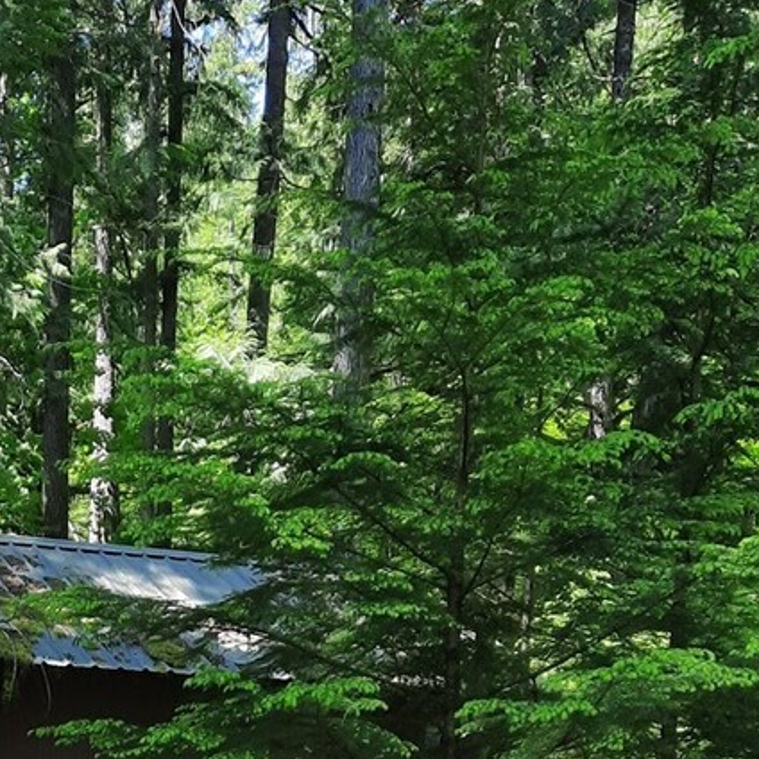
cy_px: 1036
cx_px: -9
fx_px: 1861
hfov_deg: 22.2
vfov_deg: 20.6
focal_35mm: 75
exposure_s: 1/193
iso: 32
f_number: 2
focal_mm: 4.6
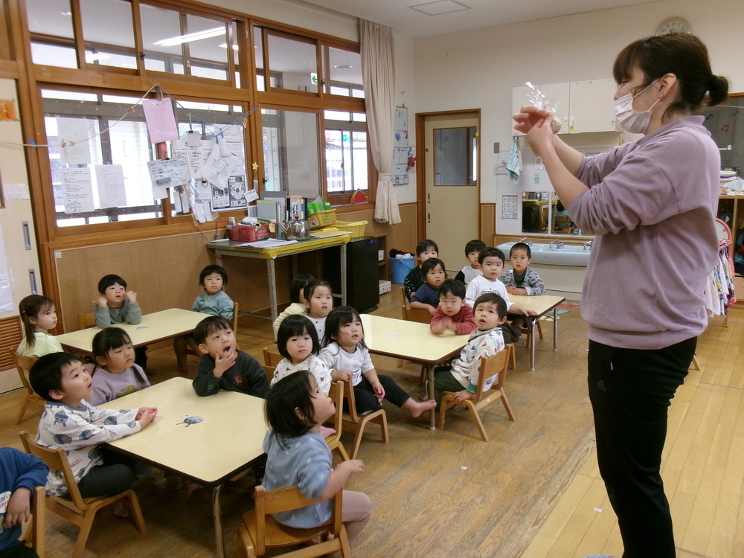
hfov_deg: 63.4
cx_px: 372
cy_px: 279
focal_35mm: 28
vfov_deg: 49.7
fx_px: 602
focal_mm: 5.1
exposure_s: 1/34
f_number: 3.9
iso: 201
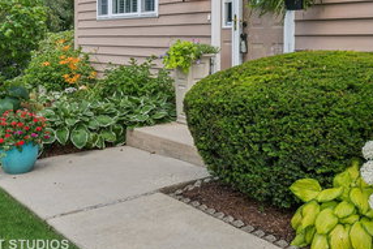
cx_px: 243
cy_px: 57
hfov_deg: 40.8
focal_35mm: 48
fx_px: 496
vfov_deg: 27.7
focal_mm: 19
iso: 250
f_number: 8
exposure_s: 1/160
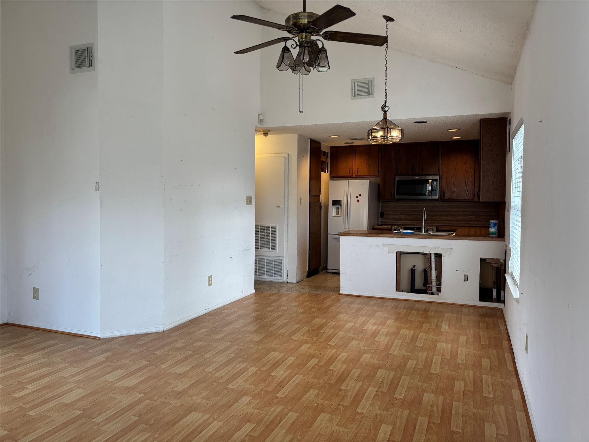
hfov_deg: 67.3
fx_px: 442
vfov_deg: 53.1
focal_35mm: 26
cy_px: 221
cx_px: 294
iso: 80
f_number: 1.6
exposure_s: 1/120
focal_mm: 5.96
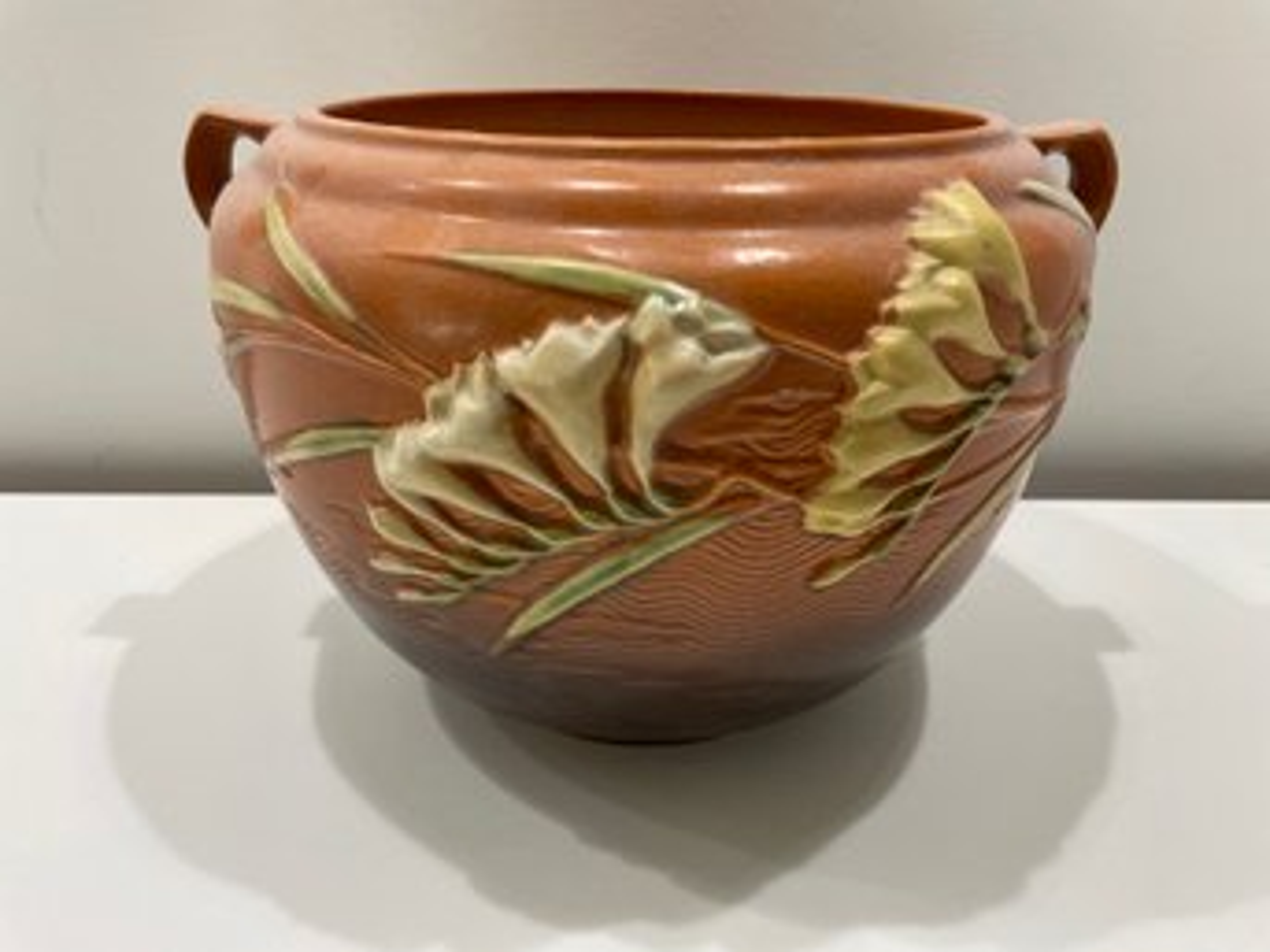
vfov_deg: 53.0
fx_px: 954
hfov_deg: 67.3
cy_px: 476
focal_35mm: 26
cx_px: 635
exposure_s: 1/60
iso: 80
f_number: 1.6
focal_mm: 4.2
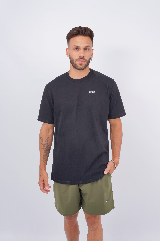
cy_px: 120
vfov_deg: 48.5
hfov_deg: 33.4
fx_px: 267
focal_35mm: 40
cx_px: 80
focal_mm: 40
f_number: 14
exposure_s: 1/125
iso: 160
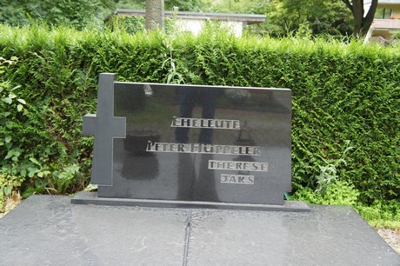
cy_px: 133
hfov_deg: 46.4
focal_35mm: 42
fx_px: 466
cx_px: 200
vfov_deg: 31.8
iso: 400
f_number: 4.5
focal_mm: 28
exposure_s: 1/125
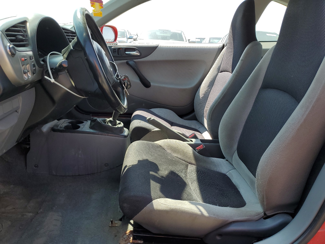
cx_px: 162
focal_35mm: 26
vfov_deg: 53.1
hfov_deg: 67.3
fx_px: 244
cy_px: 122
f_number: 1.5
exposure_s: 1/833
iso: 50
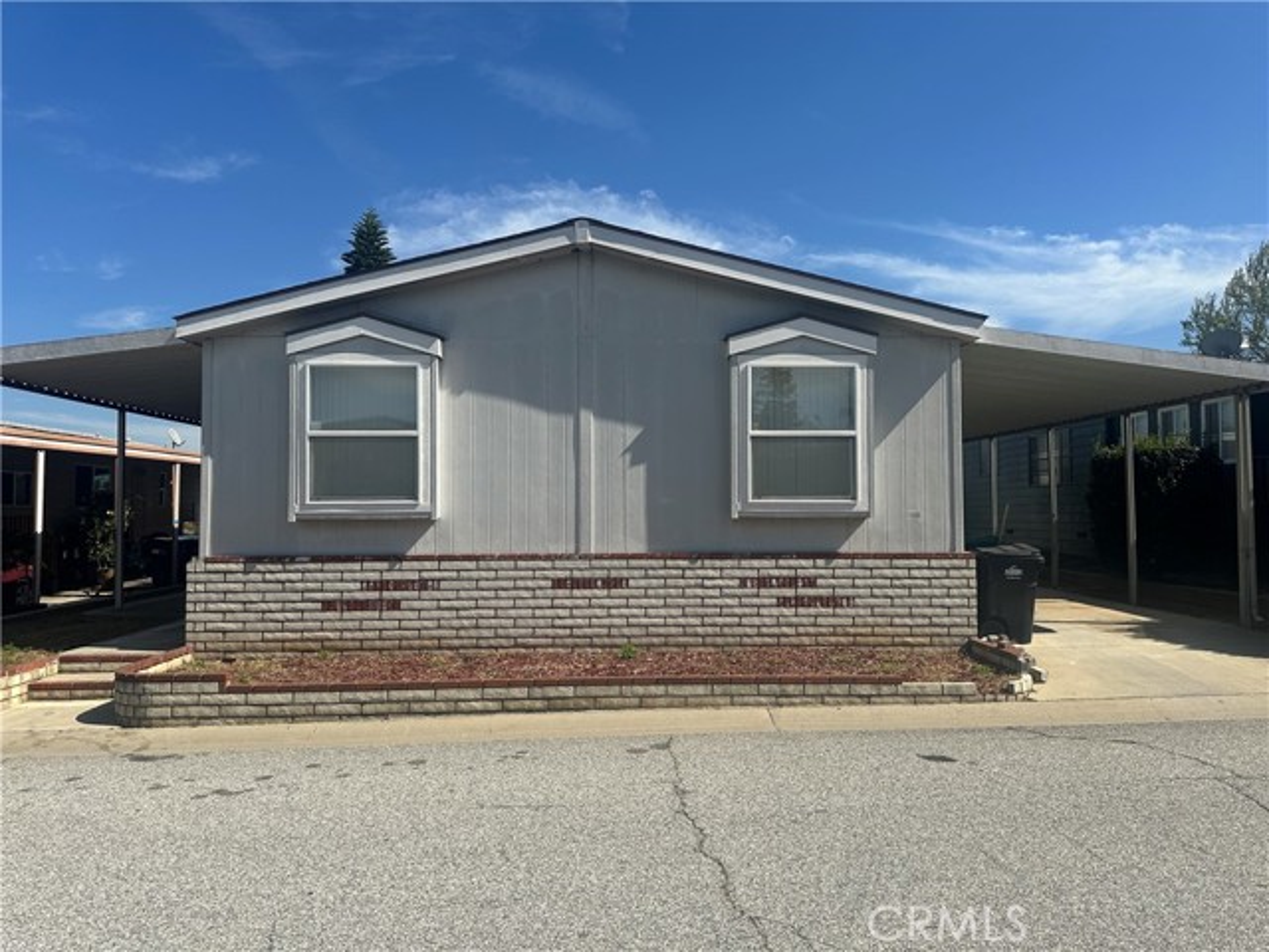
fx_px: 880
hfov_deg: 71.6
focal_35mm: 24
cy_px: 476
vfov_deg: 56.8
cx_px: 634
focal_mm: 6.86
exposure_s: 1/5848
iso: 80
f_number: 1.78
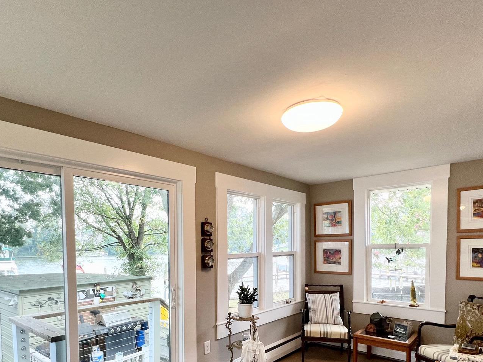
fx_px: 293
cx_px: 224
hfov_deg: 78.9
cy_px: 262
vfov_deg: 60.7
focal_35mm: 21
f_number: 1.8
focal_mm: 1.57
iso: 80
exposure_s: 1/120
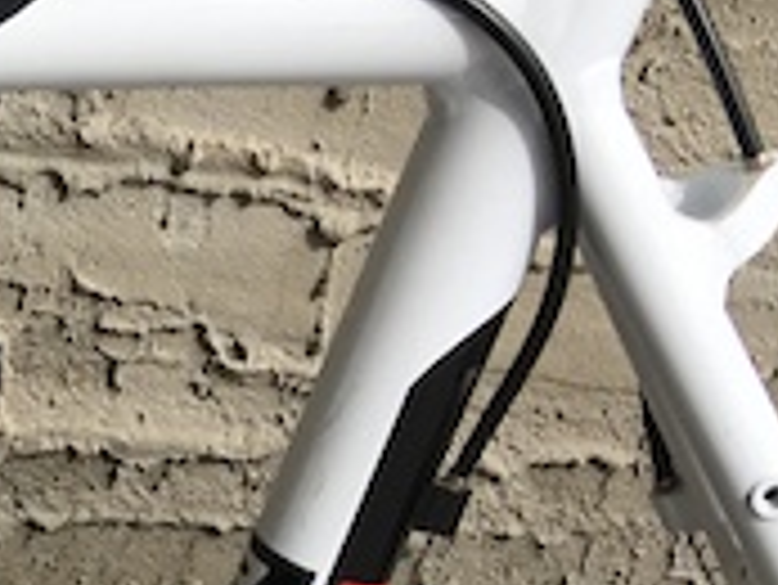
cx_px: -499
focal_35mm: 134
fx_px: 3014
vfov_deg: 10.5
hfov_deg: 13.6
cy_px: 1035
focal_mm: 4.15
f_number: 2.2
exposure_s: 1/686
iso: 25
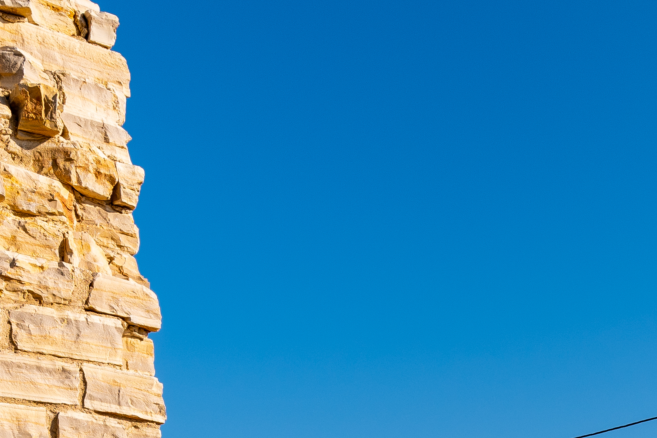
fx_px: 1205
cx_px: 651
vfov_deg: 17.6
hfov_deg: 28.7
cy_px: 726
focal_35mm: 66
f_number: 8
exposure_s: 1/320
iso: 100
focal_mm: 15
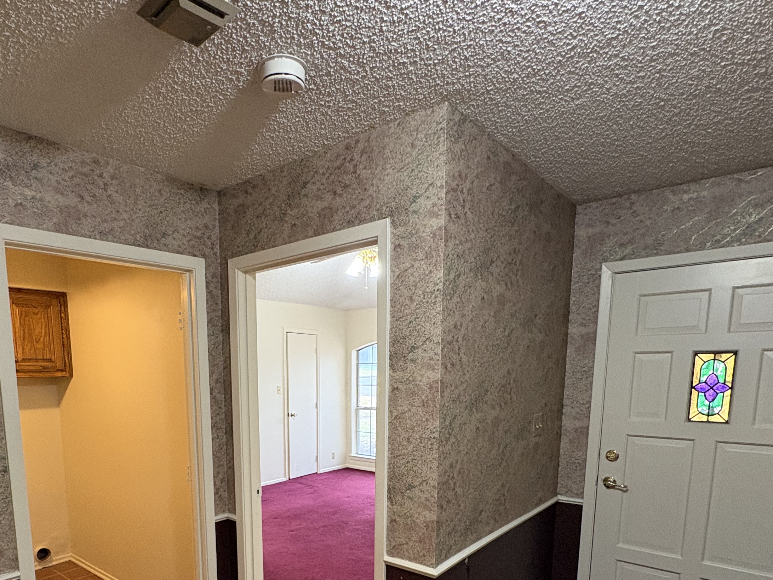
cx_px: 317
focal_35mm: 23
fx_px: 514
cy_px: 445
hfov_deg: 73.3
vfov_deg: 55.6
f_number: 2.2
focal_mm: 2.22
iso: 320
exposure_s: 1/60
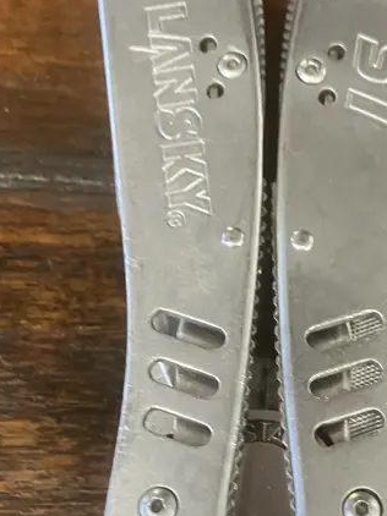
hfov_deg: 21.5
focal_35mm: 68
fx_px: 1015
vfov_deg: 28.1
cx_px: 260
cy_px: 393
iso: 400
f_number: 1.8
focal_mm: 3.99
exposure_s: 1/25
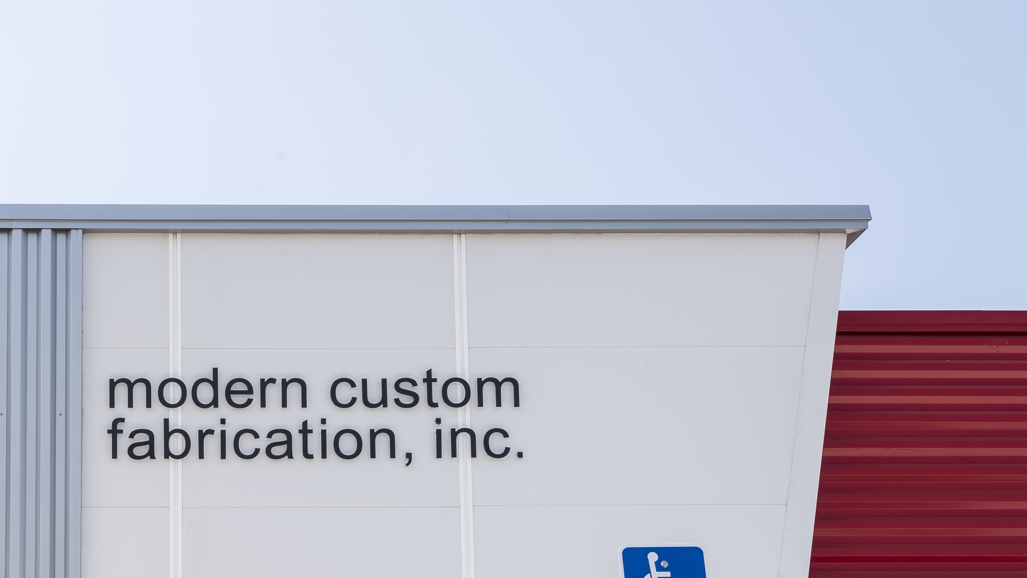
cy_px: 633
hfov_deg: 40.6
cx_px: 167
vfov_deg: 23.4
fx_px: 1307
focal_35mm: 48
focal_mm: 24
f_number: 11
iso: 100
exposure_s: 1/80
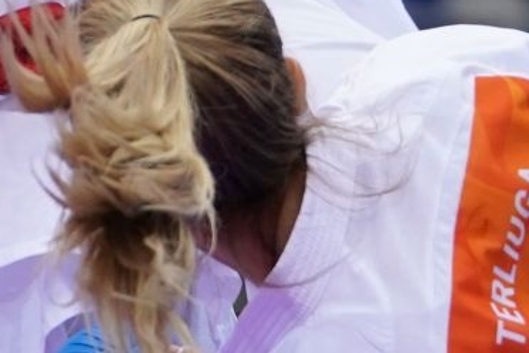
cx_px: 268
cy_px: 230
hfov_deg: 1.4
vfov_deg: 1.0
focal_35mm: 1446
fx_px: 21255
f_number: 2.8
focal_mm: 200
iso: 1250
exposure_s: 1/1000
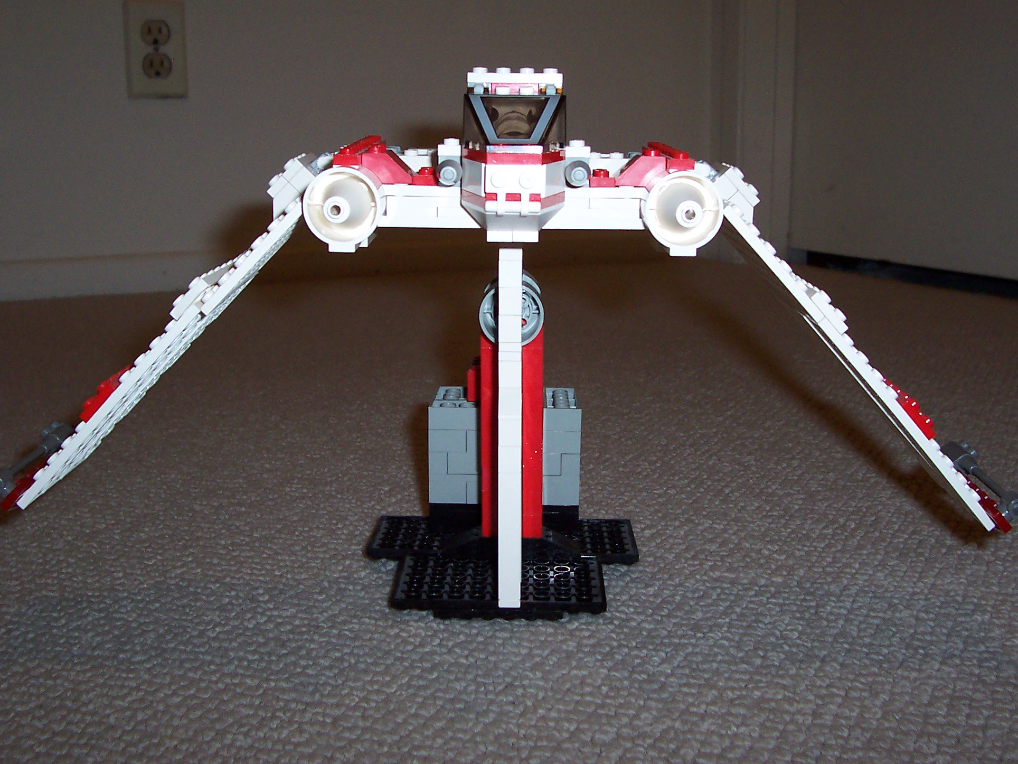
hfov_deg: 47.9
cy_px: 369
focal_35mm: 39
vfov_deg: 36.8
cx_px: 502
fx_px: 1147
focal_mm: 5.6
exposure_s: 1/60
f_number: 2.8
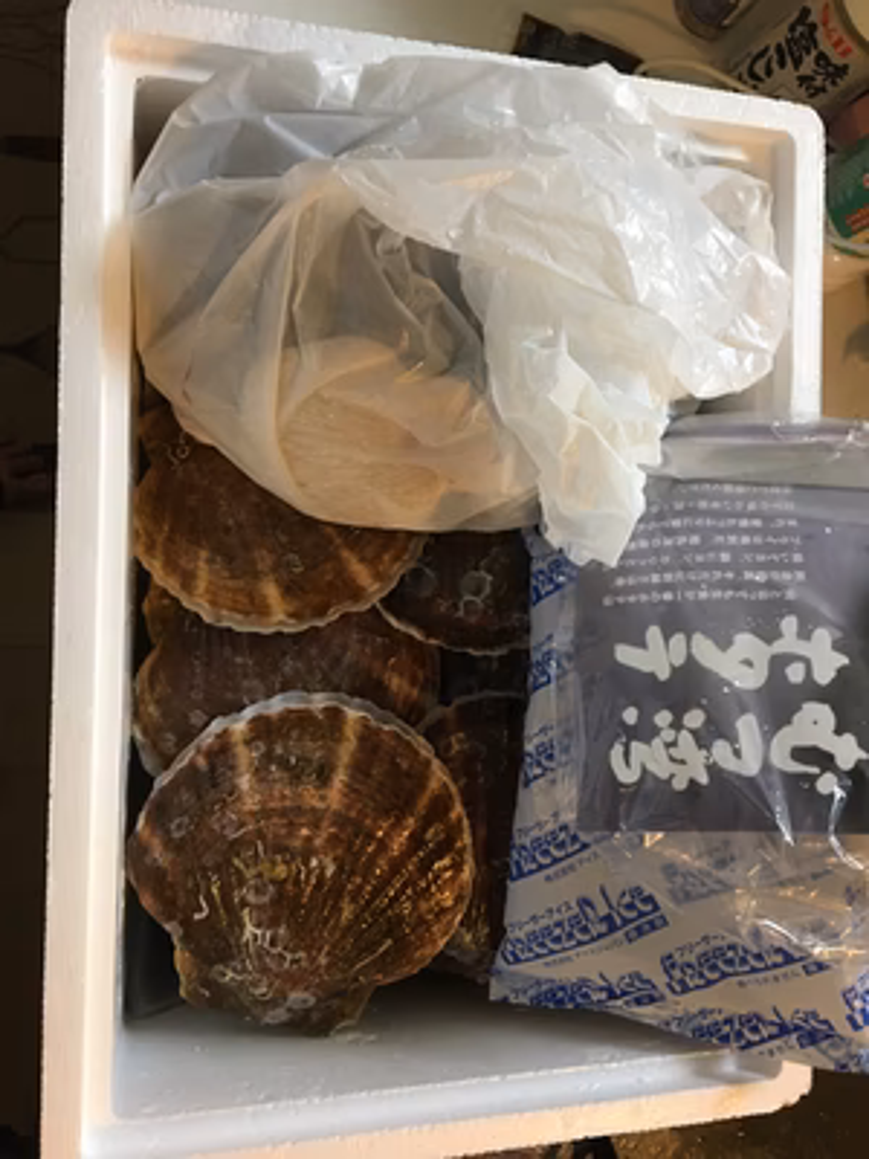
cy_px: 580
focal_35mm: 29
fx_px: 971
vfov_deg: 61.7
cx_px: 434
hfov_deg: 48.2
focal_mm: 4.15
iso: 125
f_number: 2.2
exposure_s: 1/30
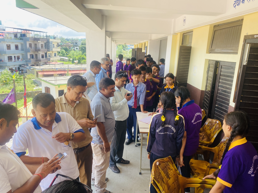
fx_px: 194
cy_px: 96
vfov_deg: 53.1
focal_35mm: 26
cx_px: 129
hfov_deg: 67.3
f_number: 1.8
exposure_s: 1/241
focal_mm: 4.25
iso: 32
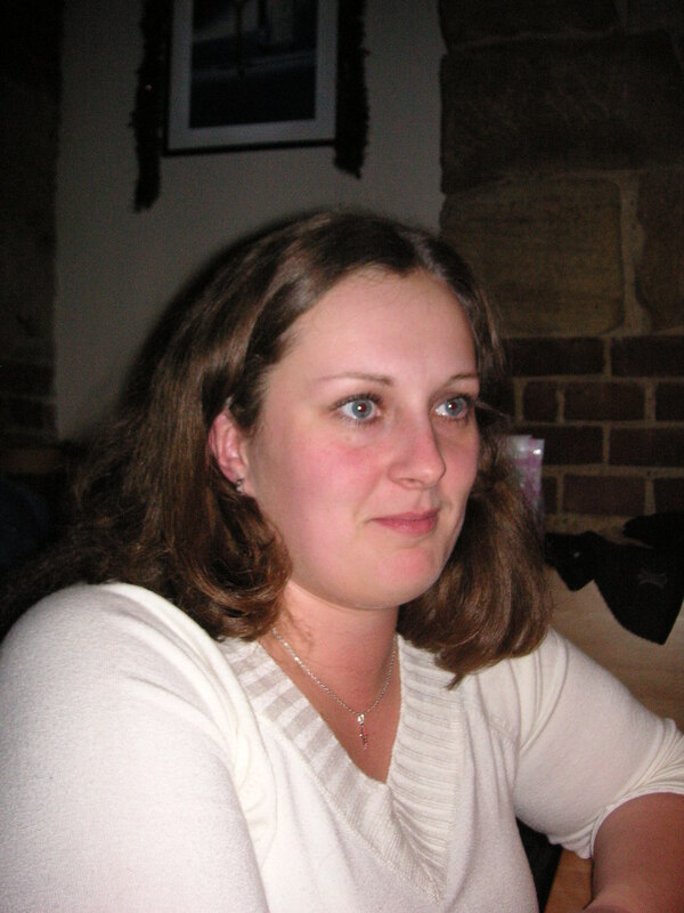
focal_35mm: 37
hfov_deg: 38.7
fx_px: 975
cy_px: 456
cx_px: 342
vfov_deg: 50.1
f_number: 2.8
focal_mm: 6.1
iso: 160
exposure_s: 1/45
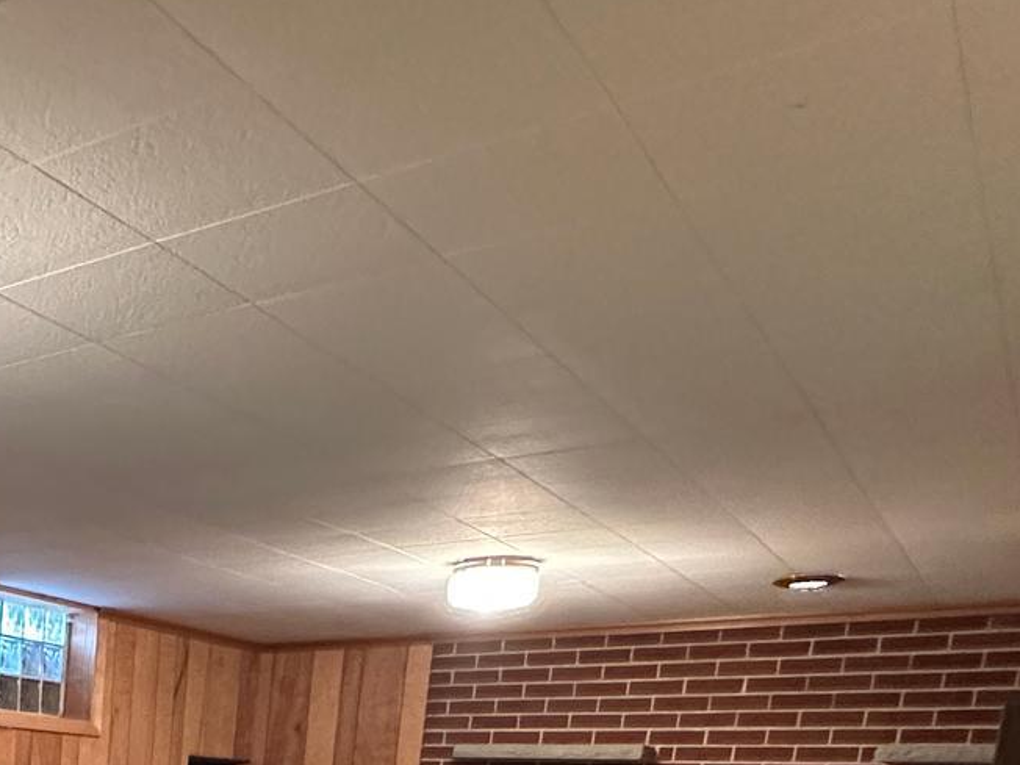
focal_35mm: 44
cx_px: -119
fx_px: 1297
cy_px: 1056
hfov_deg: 36.1
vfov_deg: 26.5
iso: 800
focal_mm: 2.22
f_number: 2.2
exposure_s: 1/60
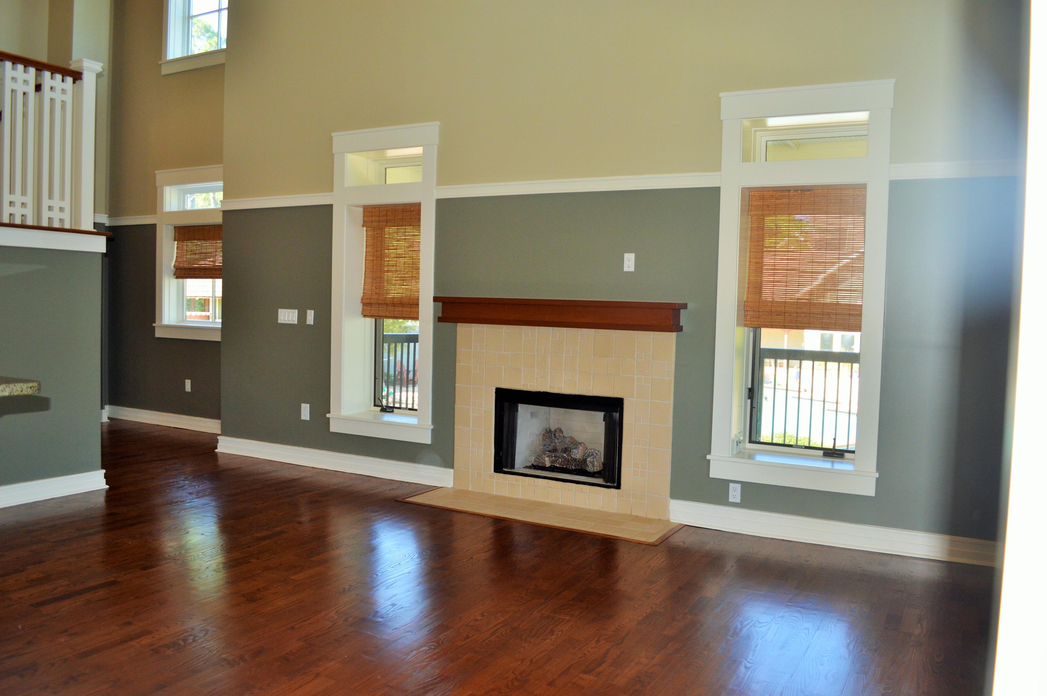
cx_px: 524
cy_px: 348
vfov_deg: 47.8
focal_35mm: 27
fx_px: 784
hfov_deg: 67.4
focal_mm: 18
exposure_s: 1/125
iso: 400
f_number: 4
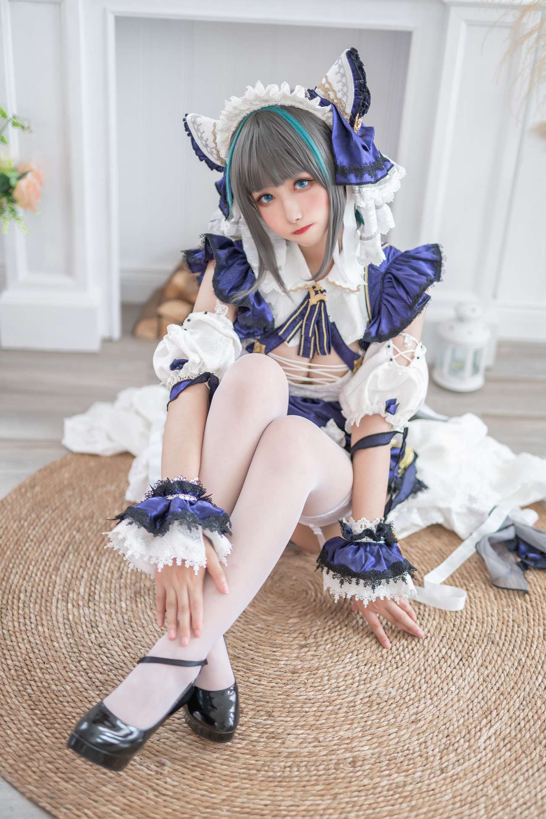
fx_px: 1137
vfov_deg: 39.6
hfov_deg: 27.0
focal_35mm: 50
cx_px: 273
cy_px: 410
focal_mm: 50
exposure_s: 1/160
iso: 400
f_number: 1.4
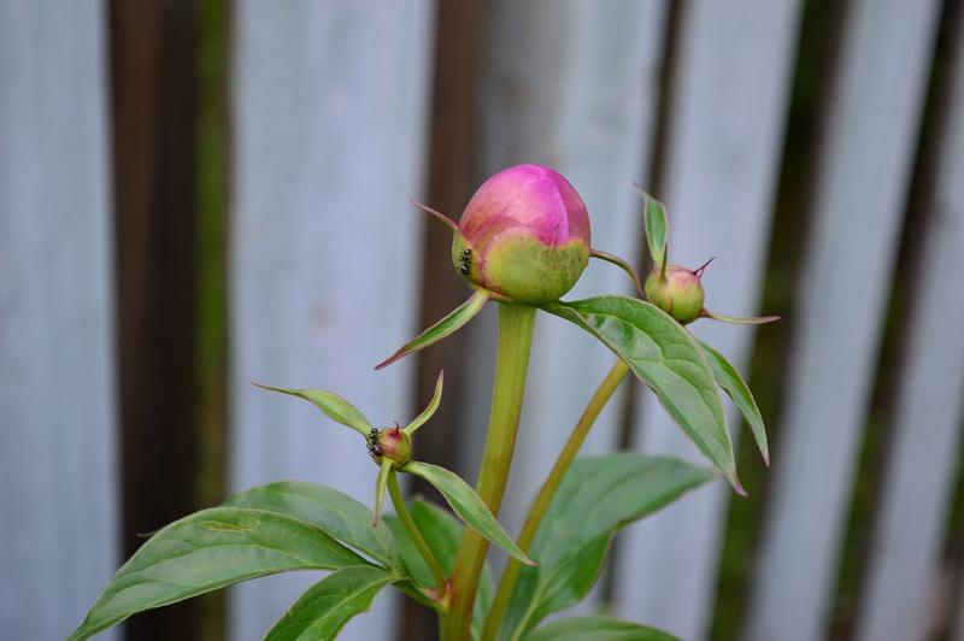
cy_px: 320
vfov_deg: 18.9
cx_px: 482
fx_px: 1926
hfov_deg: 28.1
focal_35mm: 72
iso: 100
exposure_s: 1/50
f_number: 5.3
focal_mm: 48
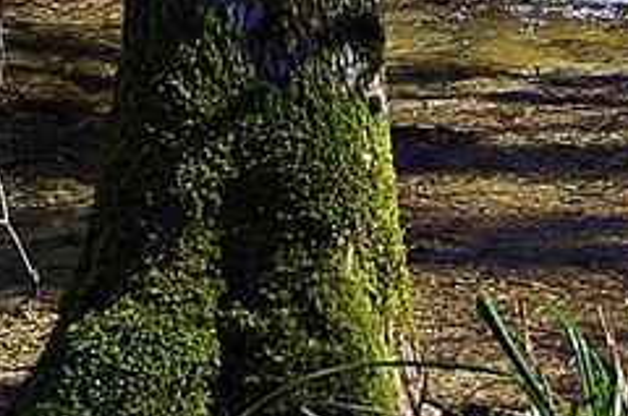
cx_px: 601
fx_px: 5118
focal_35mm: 294
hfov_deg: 7.0
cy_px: -81
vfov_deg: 4.6
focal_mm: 35
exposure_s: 1/200
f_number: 5.6
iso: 100
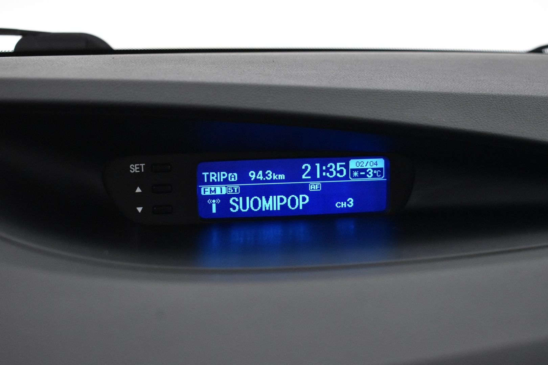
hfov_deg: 36.9
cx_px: 274
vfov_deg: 25.1
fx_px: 822
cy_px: 182
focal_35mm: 54
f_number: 4.8
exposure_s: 1/60
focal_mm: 36
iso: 3200
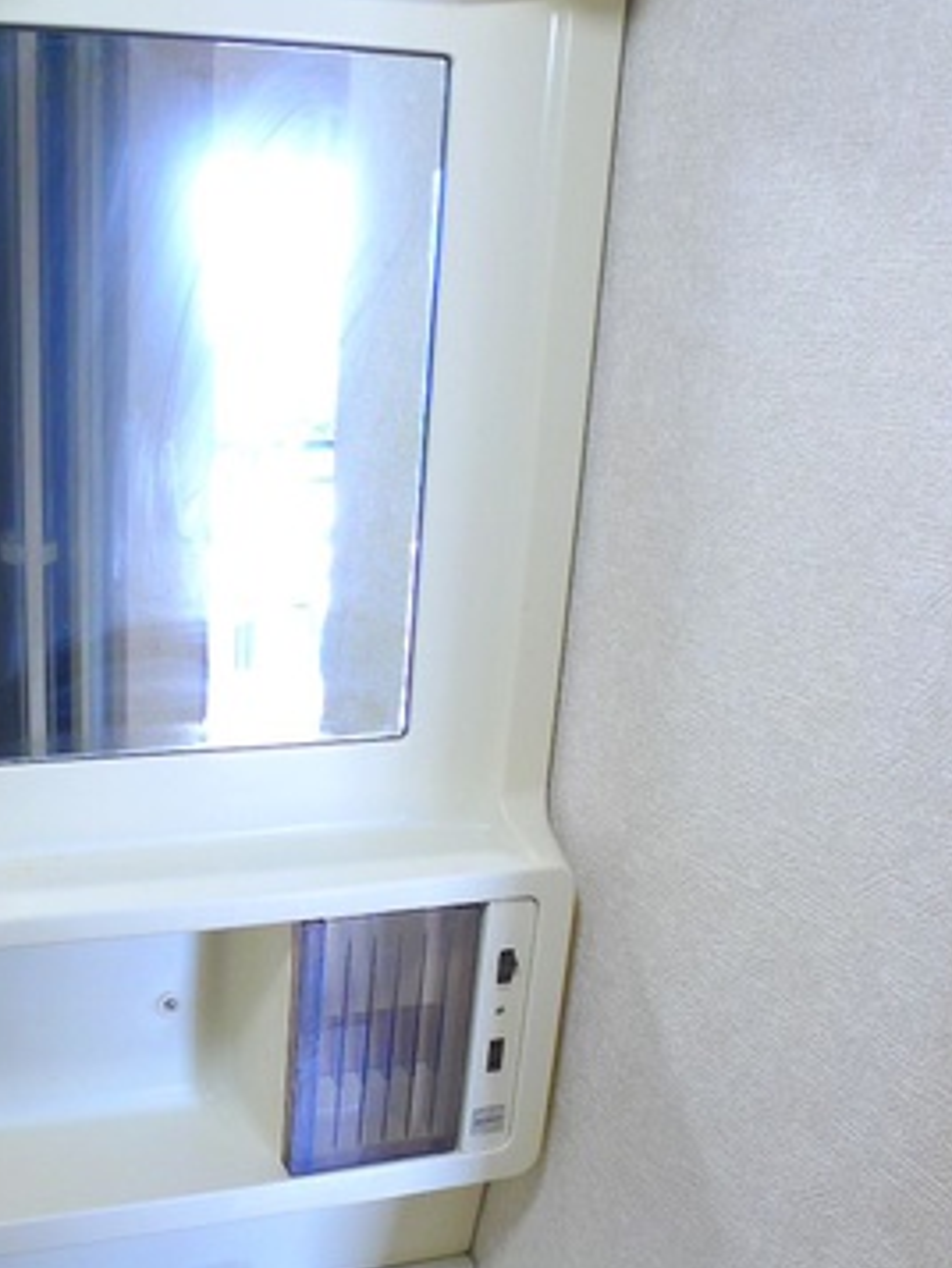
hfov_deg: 30.1
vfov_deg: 39.8
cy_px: 870
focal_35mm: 47
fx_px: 1722
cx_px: 172
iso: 160
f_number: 2
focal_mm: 5.1
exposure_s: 1/60
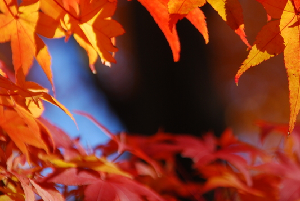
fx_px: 4807
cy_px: 28
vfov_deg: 2.4
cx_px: 241
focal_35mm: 576
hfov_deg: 3.6
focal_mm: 200
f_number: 6.3
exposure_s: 1/125
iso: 100
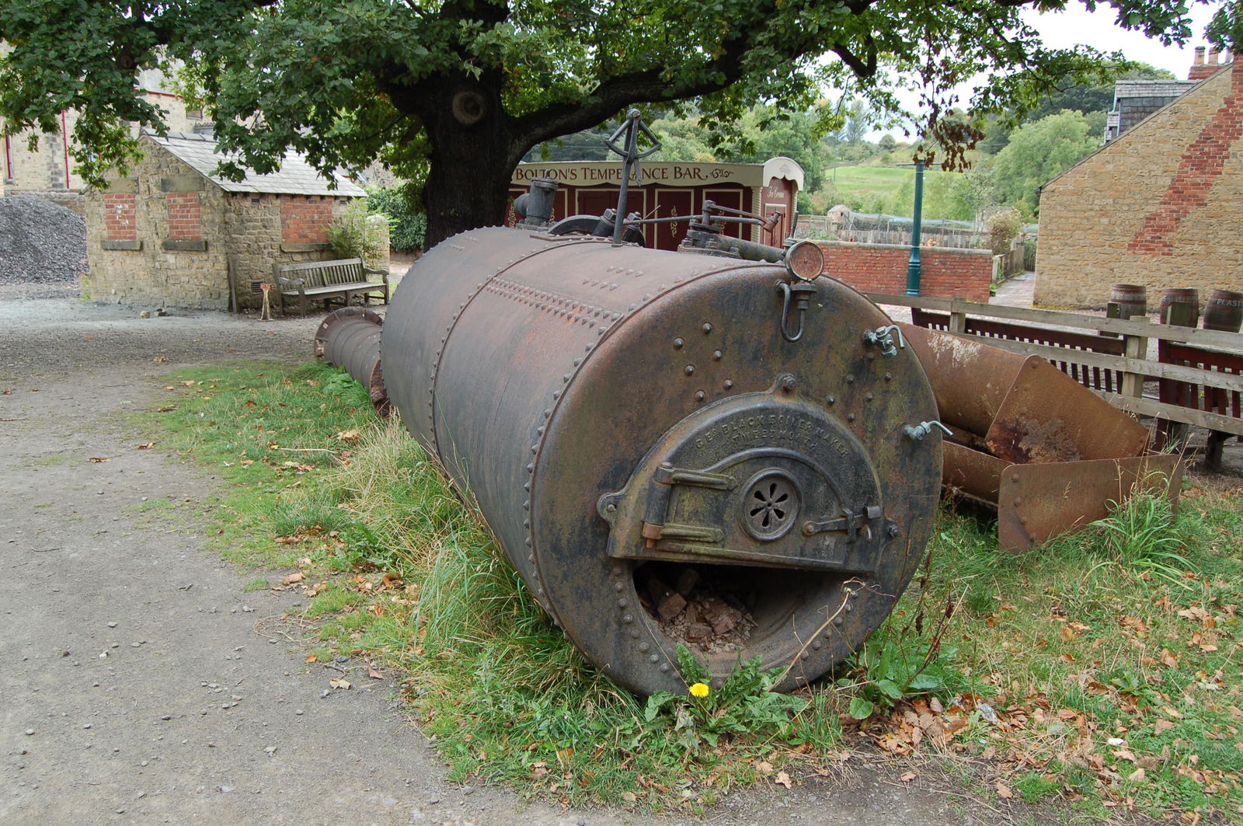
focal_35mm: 28
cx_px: 622
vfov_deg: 45.6
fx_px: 983
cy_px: 413
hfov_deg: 64.6
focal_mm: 19
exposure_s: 1/125
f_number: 5.6
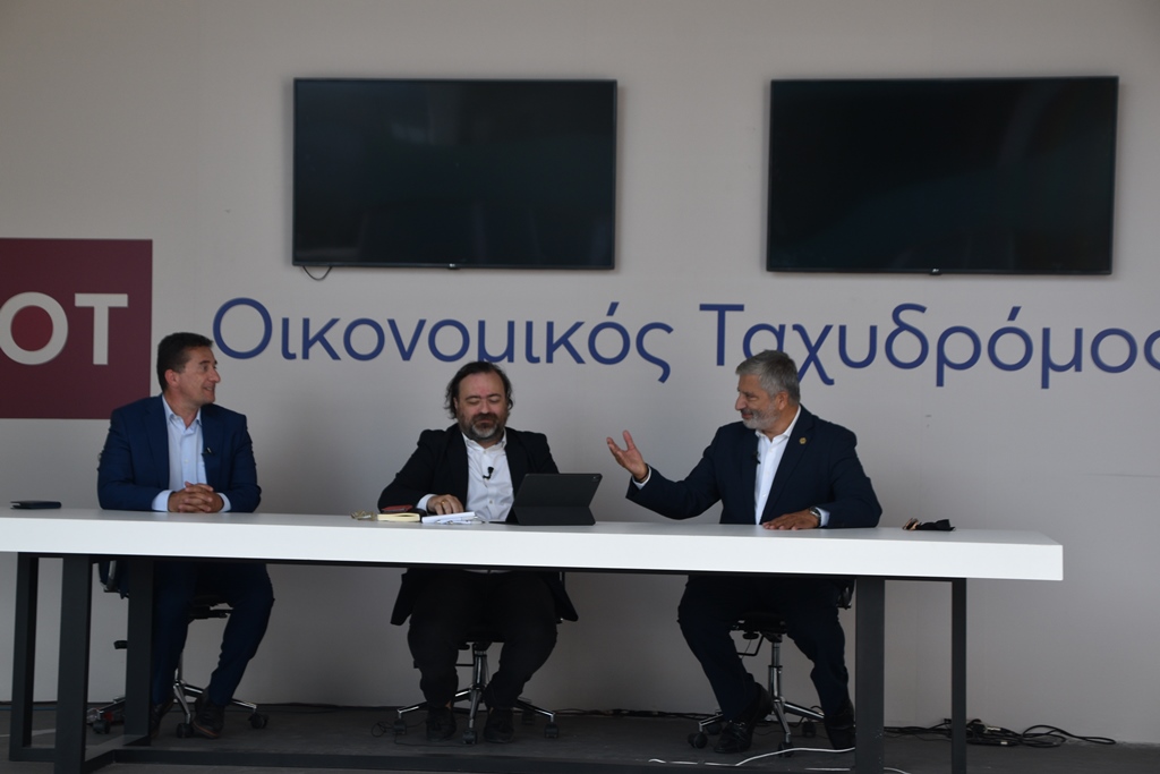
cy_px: 387
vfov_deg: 19.7
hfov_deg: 29.2
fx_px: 2223
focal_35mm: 69
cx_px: 580
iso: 220
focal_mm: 46
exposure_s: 1/250
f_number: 5.6
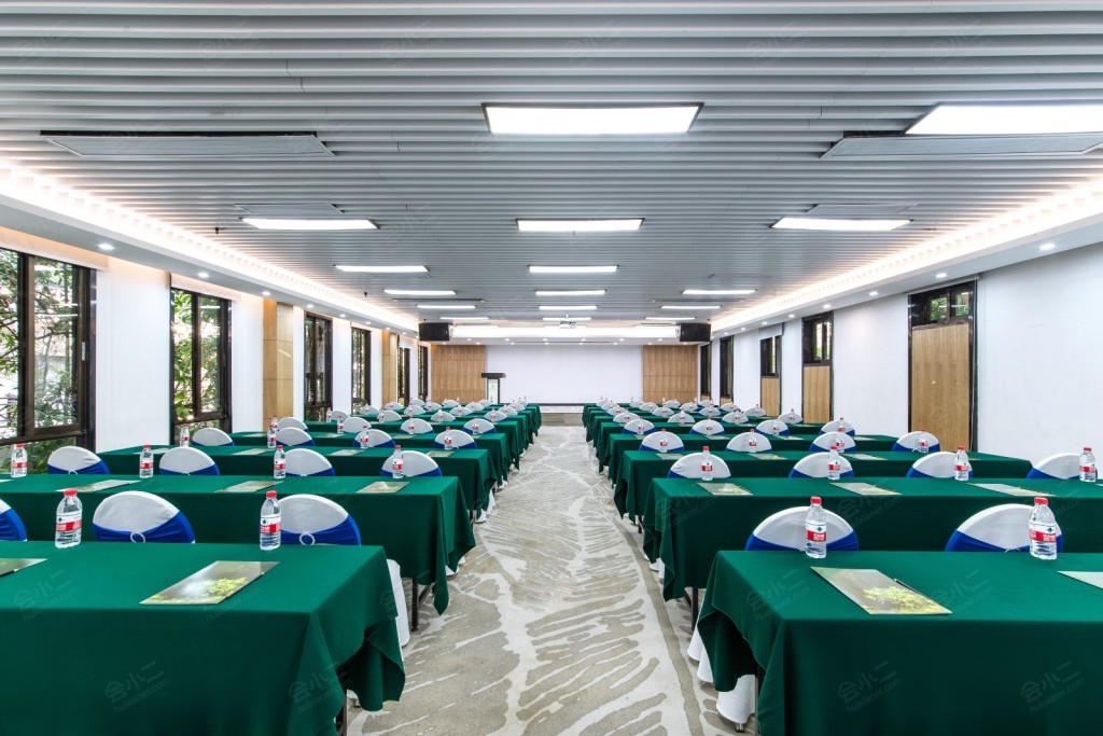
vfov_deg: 77.3
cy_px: 368
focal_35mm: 15
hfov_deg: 100.4
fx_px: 460
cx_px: 552
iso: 200
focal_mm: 15
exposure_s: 1/2
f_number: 14
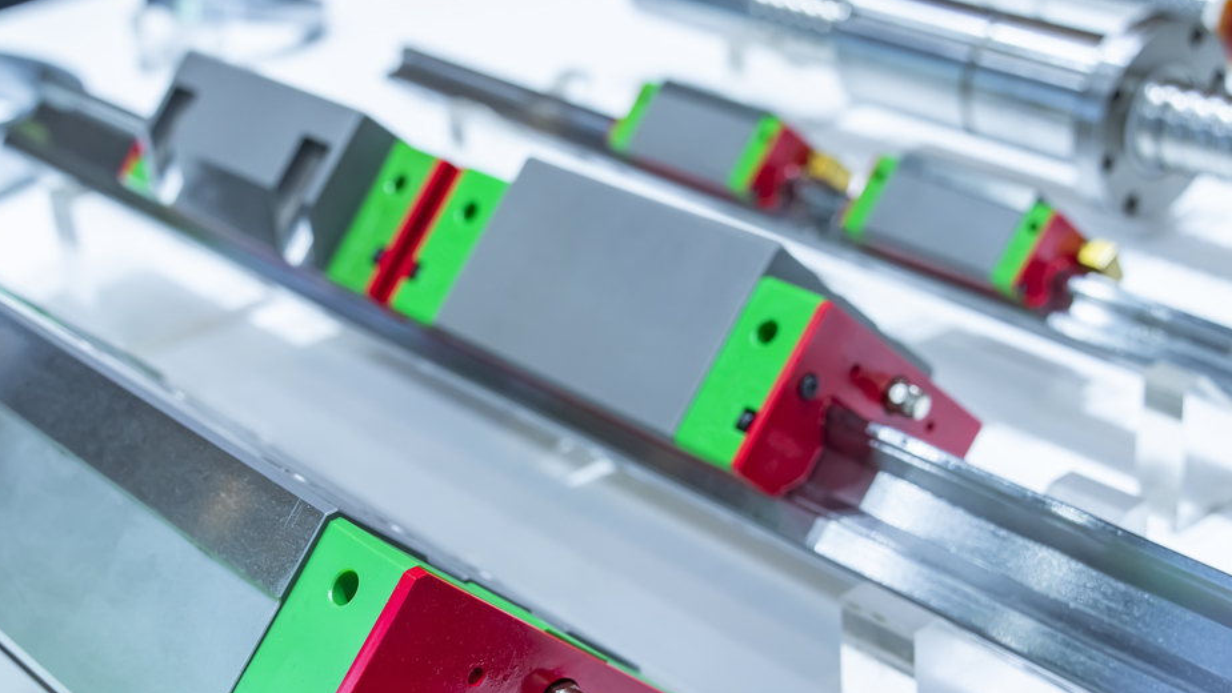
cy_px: 497
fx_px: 2091
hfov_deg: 32.8
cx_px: 543
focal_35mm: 64
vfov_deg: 18.7
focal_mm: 45
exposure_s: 1/200
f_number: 5.6
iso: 640
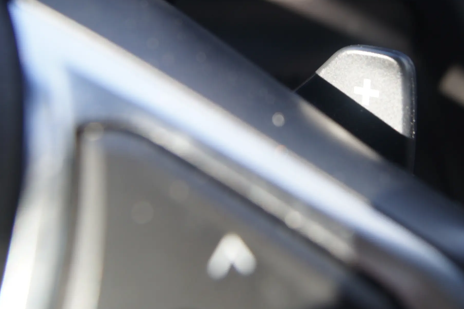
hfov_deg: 31.2
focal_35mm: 64
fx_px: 824
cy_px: 50
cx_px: 304
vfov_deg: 20.9
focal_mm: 20
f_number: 4.5
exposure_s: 1/50
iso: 100
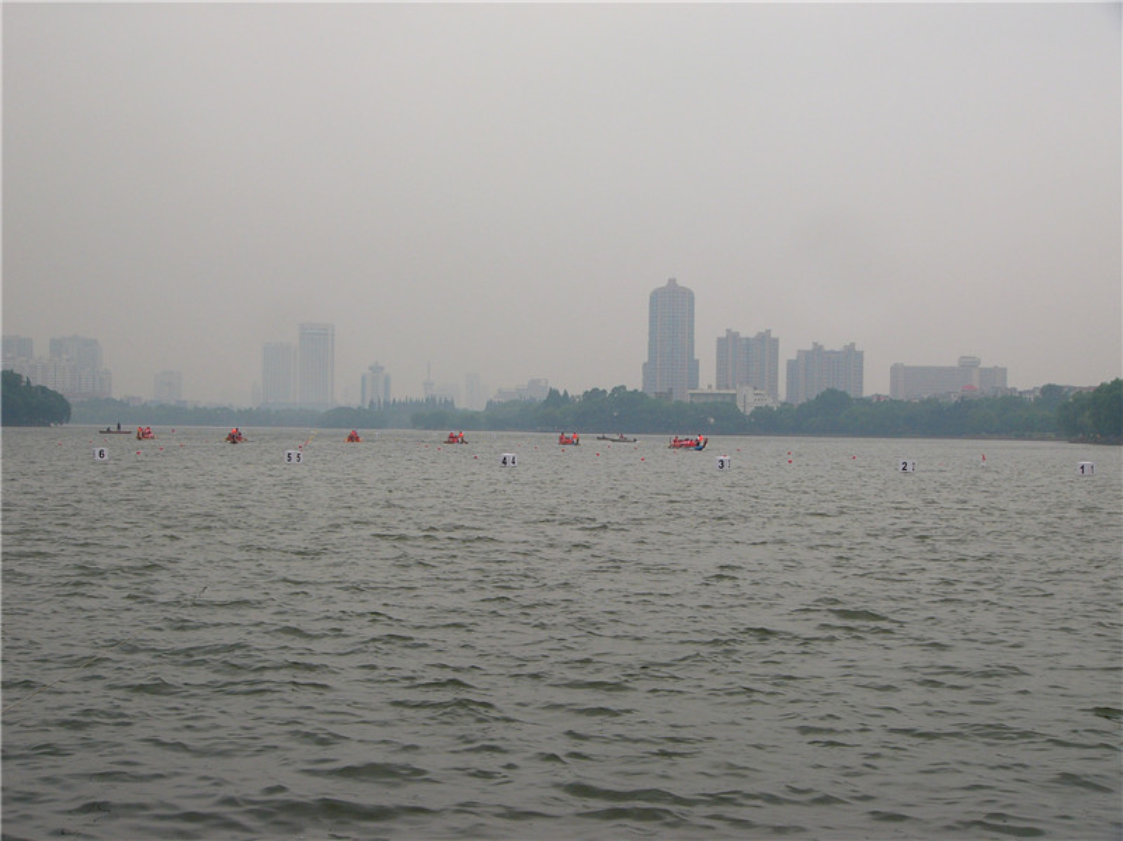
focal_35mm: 57
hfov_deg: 33.8
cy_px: 420
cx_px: 562
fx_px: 1848
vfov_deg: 25.6
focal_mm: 9.4
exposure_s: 1/500
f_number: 3.3
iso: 50
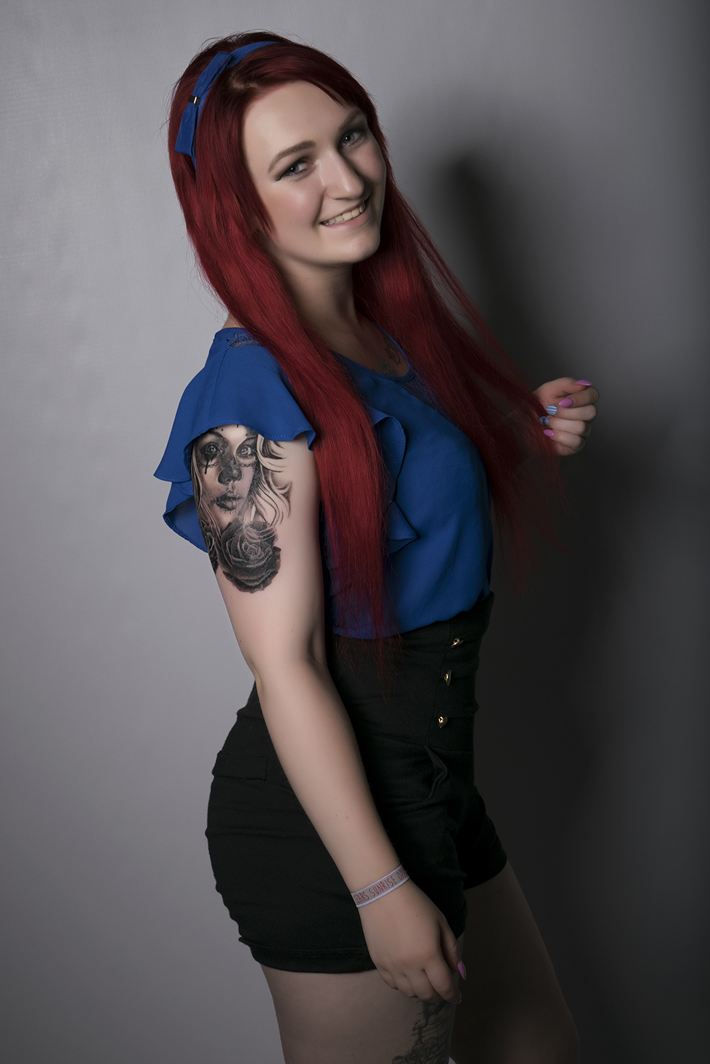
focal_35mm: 82
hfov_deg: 16.6
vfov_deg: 24.6
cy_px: 532
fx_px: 2440
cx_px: 355
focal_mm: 55
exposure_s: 1/200
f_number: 11
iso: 100
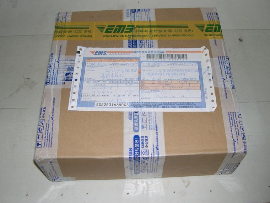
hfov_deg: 46.8
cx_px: 131
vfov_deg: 36.0
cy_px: 97
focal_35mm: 40
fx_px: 312
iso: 100
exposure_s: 1/60
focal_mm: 8
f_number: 2.8
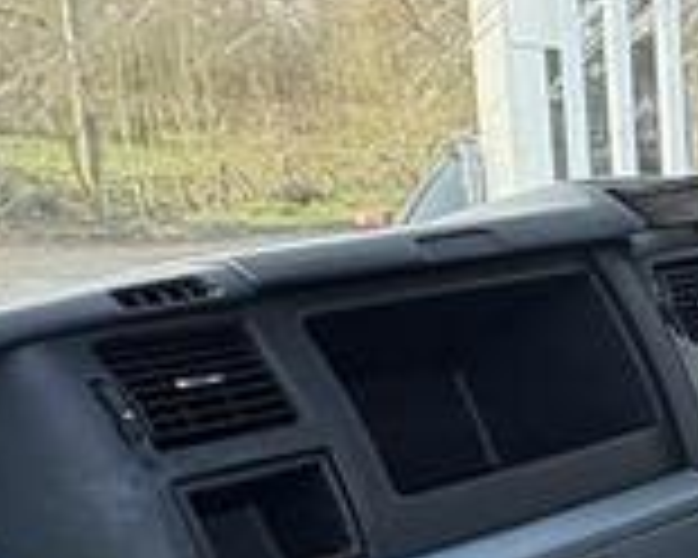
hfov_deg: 18.6
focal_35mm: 79
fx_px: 1632
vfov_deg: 18.7
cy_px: 598
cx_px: 1270
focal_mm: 2.22
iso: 125
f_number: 2.2
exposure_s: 1/99
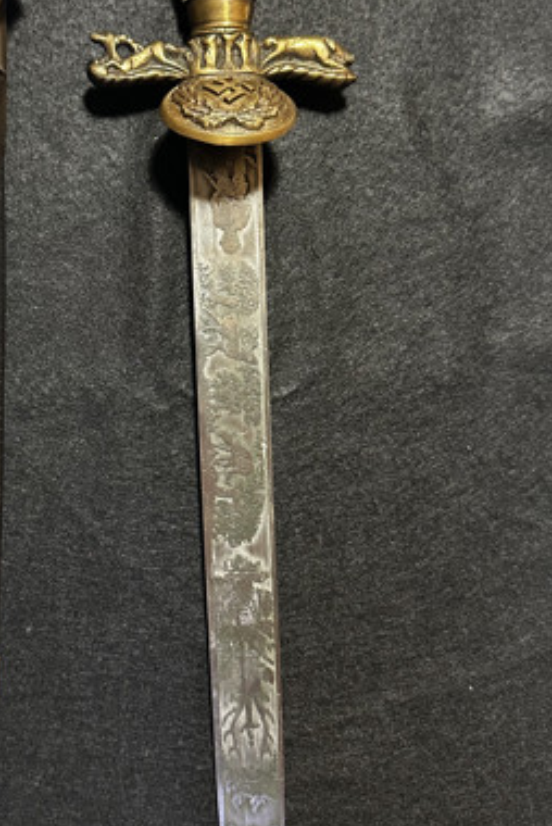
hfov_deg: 31.5
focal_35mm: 42
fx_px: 964
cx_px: 152
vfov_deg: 46.2
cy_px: 348
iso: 500
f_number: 1.78
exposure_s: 1/50
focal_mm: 6.86
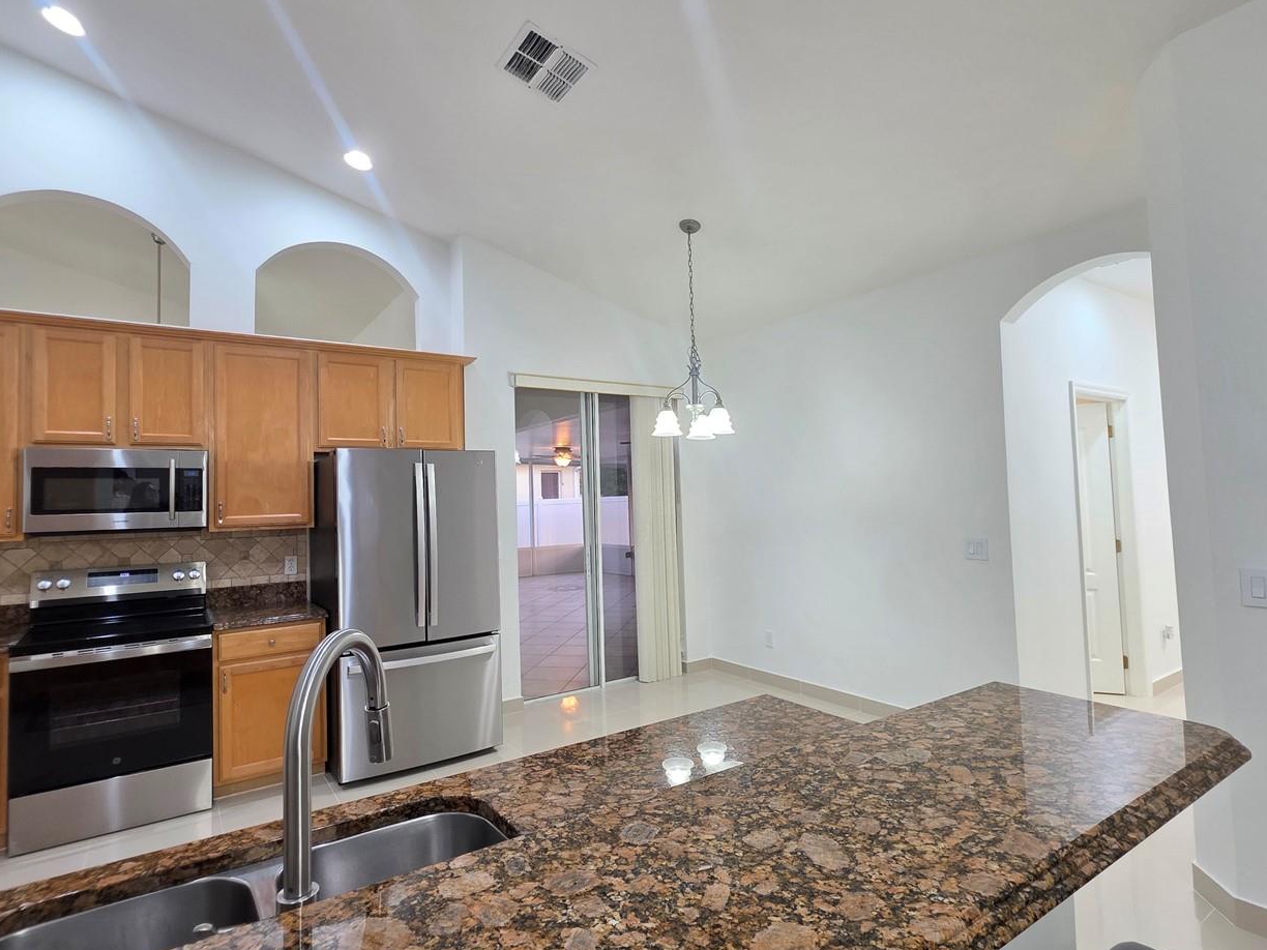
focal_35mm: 17
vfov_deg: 74.7
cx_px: 607
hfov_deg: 91.0
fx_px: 622
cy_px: 484
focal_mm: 2.2
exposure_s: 1/60
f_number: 1.9
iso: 160
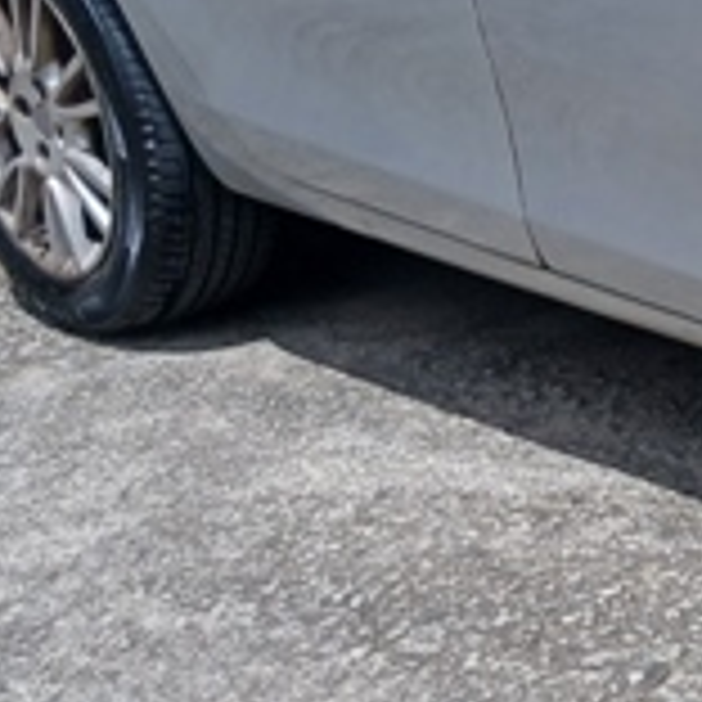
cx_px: 1503
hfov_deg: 12.6
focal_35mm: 118
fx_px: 2707
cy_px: 112
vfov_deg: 14.7
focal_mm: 3.98
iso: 20
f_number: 1.8
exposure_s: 1/984
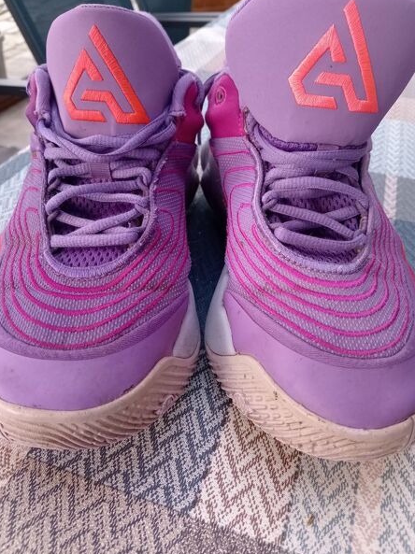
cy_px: 275
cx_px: 206
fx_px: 432
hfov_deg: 51.3
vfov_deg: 65.4
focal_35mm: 27
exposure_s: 1/25
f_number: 1.8
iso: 531
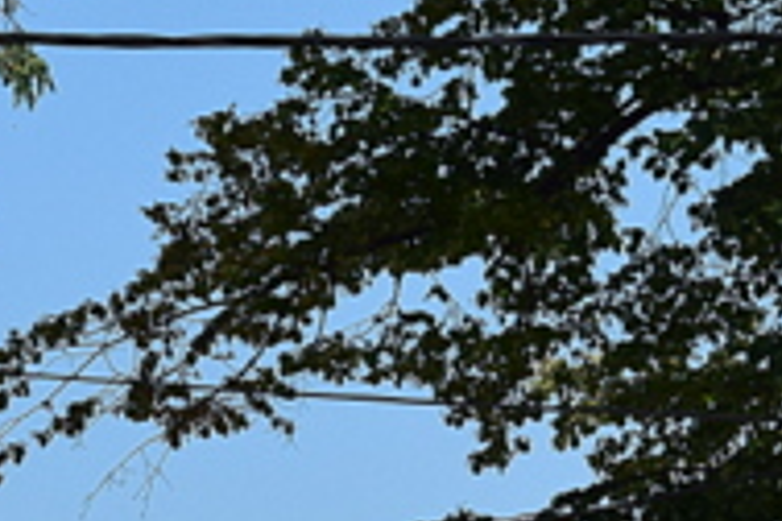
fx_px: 8015
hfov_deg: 5.6
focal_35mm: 369
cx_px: 137
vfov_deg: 3.7
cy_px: 844
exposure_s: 1/320
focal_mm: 58
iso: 400
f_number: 10
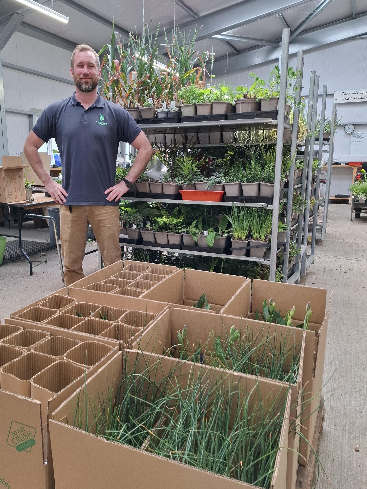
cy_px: 234
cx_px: 159
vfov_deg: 65.3
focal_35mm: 27
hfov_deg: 51.2
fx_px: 382
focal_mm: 5.54
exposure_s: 1/100
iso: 50
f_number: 1.8
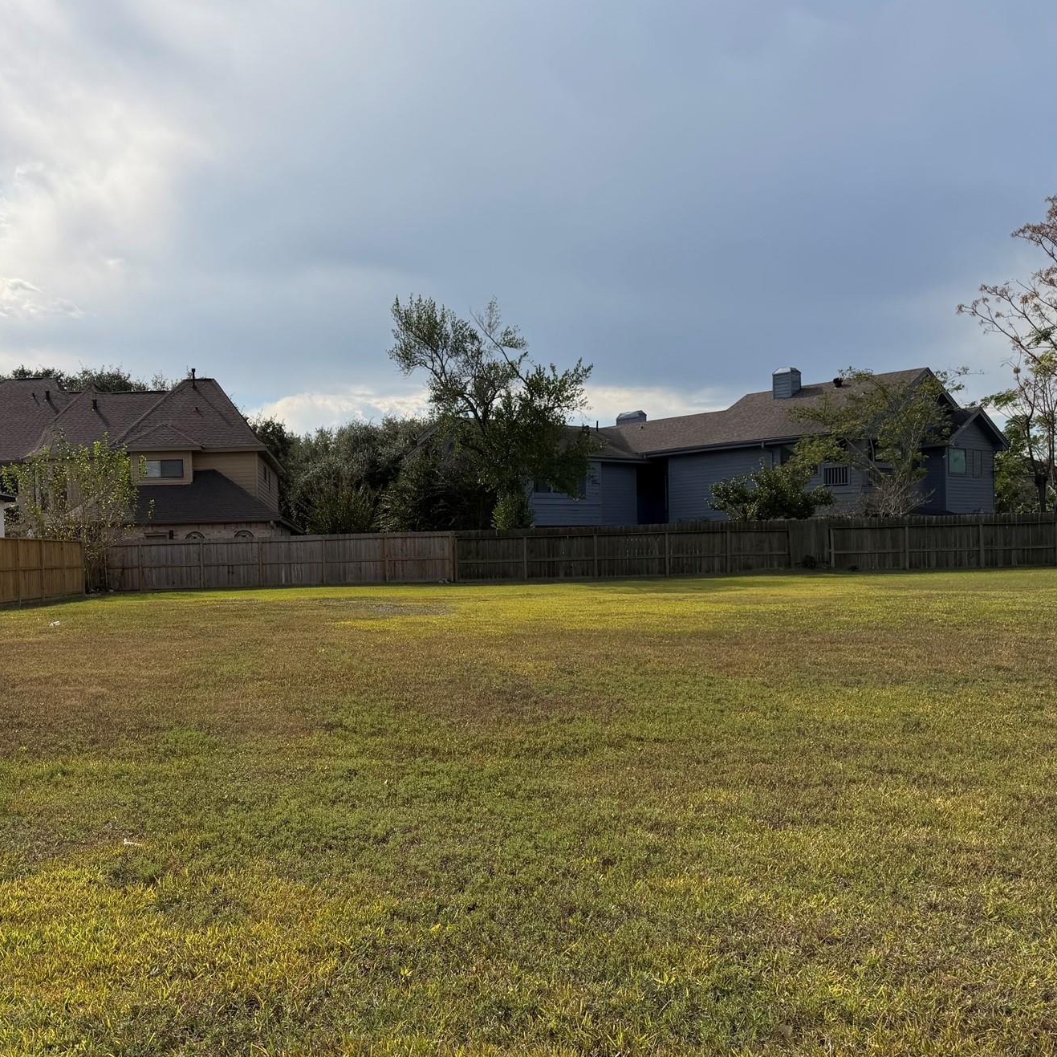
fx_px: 1140
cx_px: 303
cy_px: 600
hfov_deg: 48.4
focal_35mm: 33
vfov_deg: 49.6
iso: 100
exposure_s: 1/7353
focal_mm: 6.76
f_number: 1.78
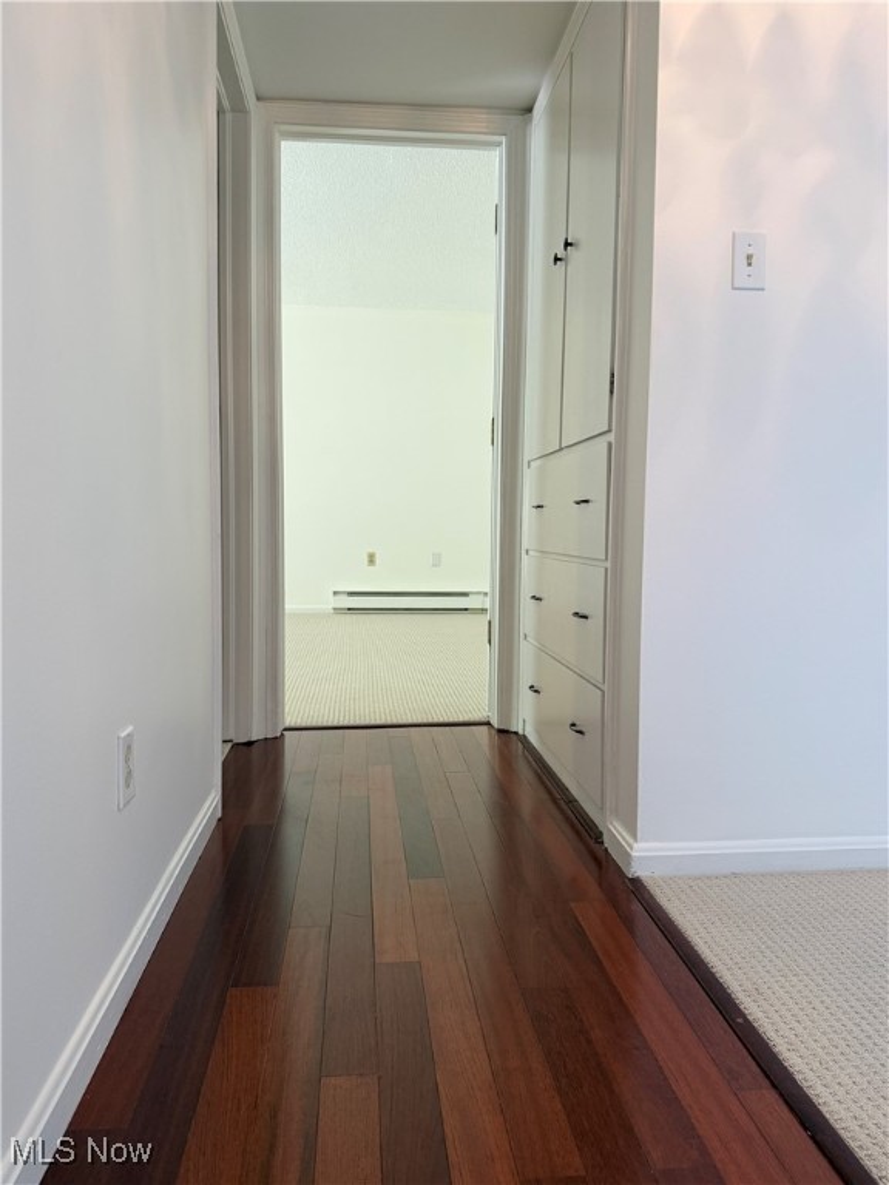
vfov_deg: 71.6
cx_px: 444
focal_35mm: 24
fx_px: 822
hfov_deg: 56.8
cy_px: 592
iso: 200
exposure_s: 1/60
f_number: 1.78
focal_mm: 6.76
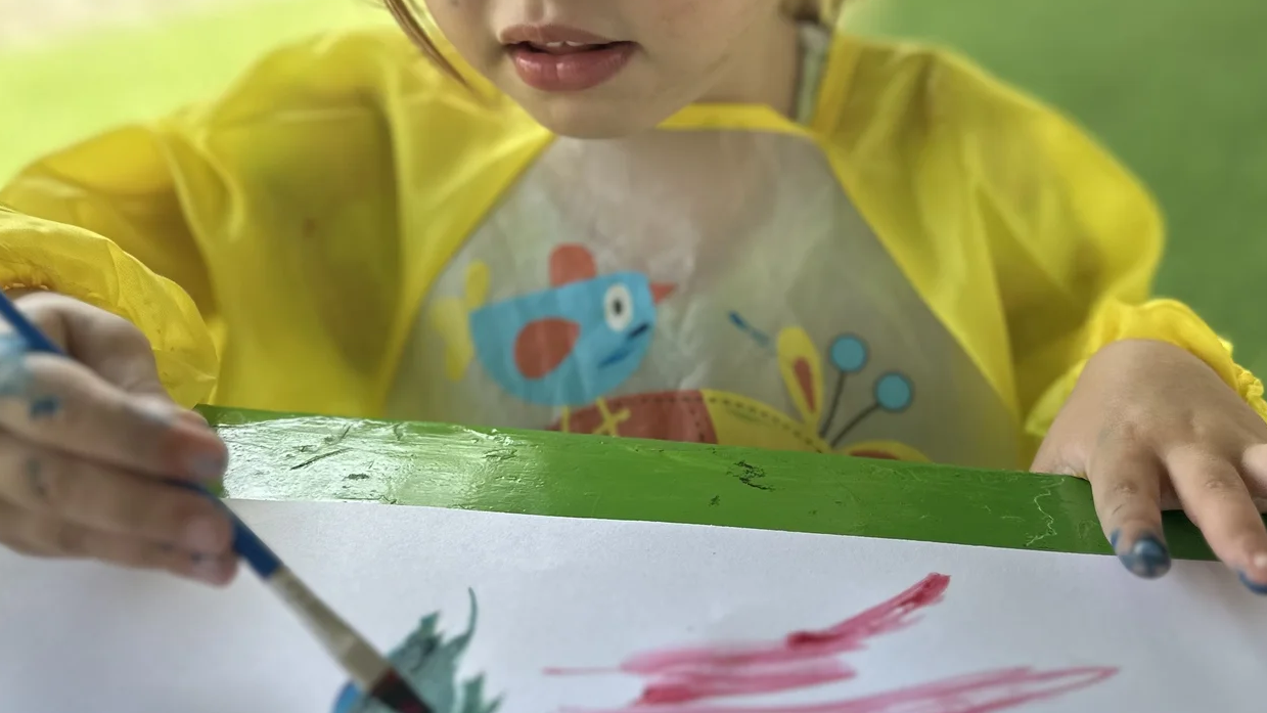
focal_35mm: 45
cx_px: 603
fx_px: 1512
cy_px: 247
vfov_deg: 26.4
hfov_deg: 45.5
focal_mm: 6.86
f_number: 1.78
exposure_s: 1/496
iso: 80
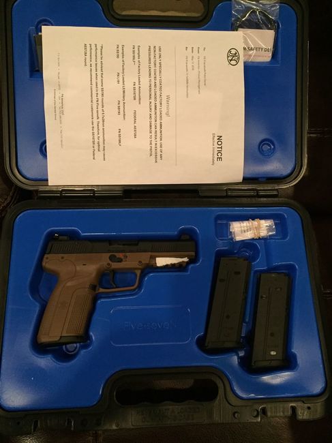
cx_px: 166
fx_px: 371
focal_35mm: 29
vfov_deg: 61.7
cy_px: 222
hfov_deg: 48.2
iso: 250
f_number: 2.2
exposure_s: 1/24
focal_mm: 4.15
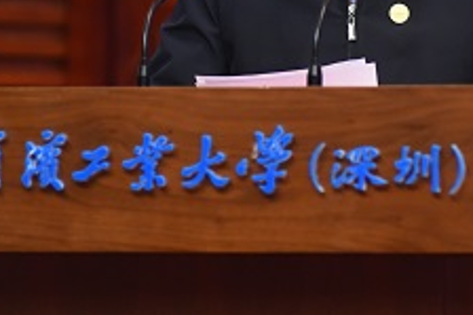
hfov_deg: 4.8
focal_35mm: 429
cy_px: -44
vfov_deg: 3.2
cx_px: 300
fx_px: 5632
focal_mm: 160
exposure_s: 1/200
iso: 2000
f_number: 3.5
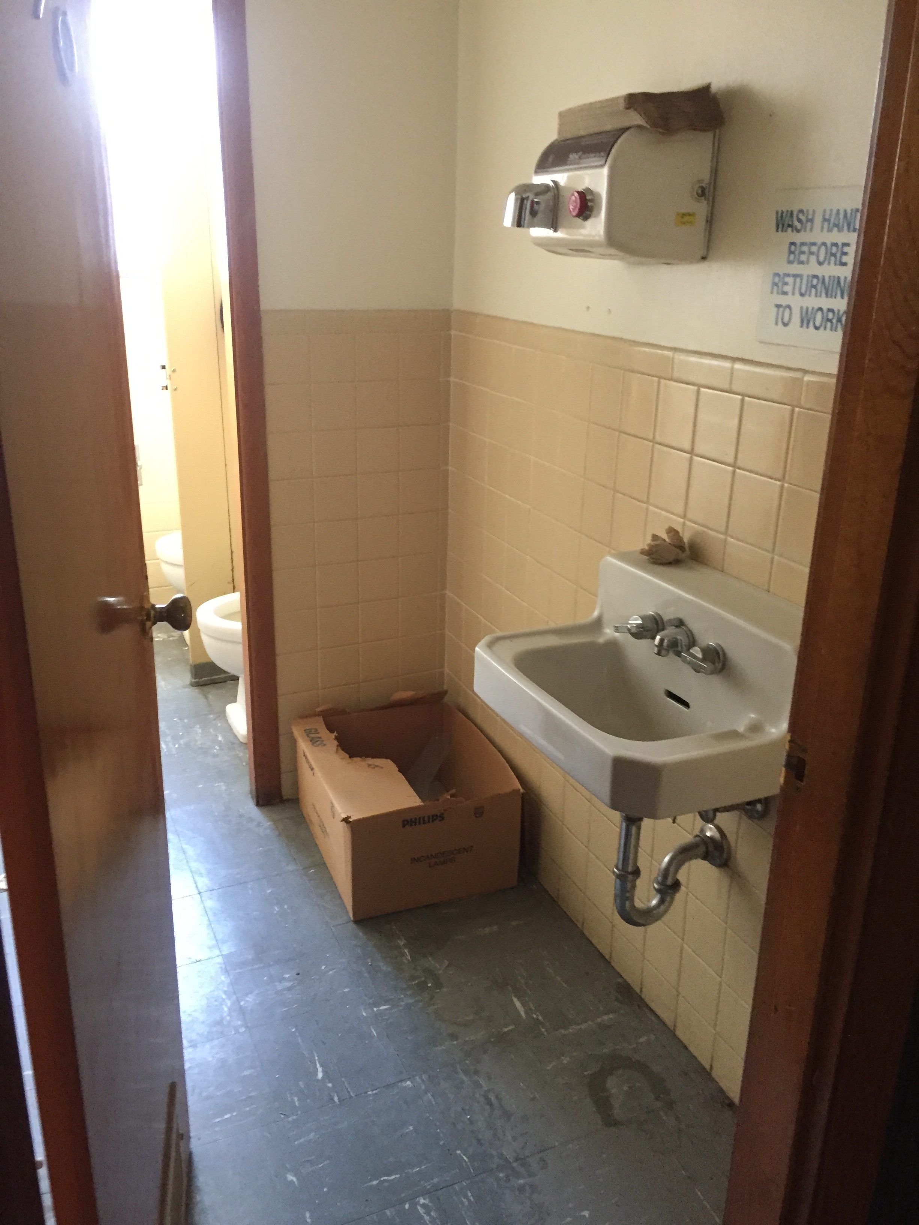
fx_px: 1027
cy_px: 612
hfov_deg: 48.2
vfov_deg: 61.7
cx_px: 460
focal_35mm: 29
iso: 250
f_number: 2.2
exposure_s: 1/20
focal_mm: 4.15
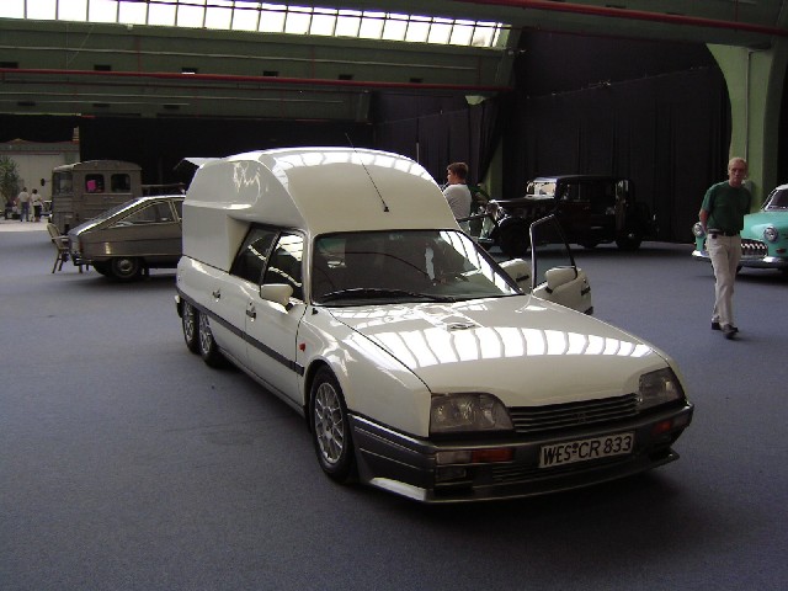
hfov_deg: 51.4
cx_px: 394
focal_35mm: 36
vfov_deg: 39.7
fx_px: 820
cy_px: 296
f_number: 2.8
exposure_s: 1/45.1
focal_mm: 5.6
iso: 62
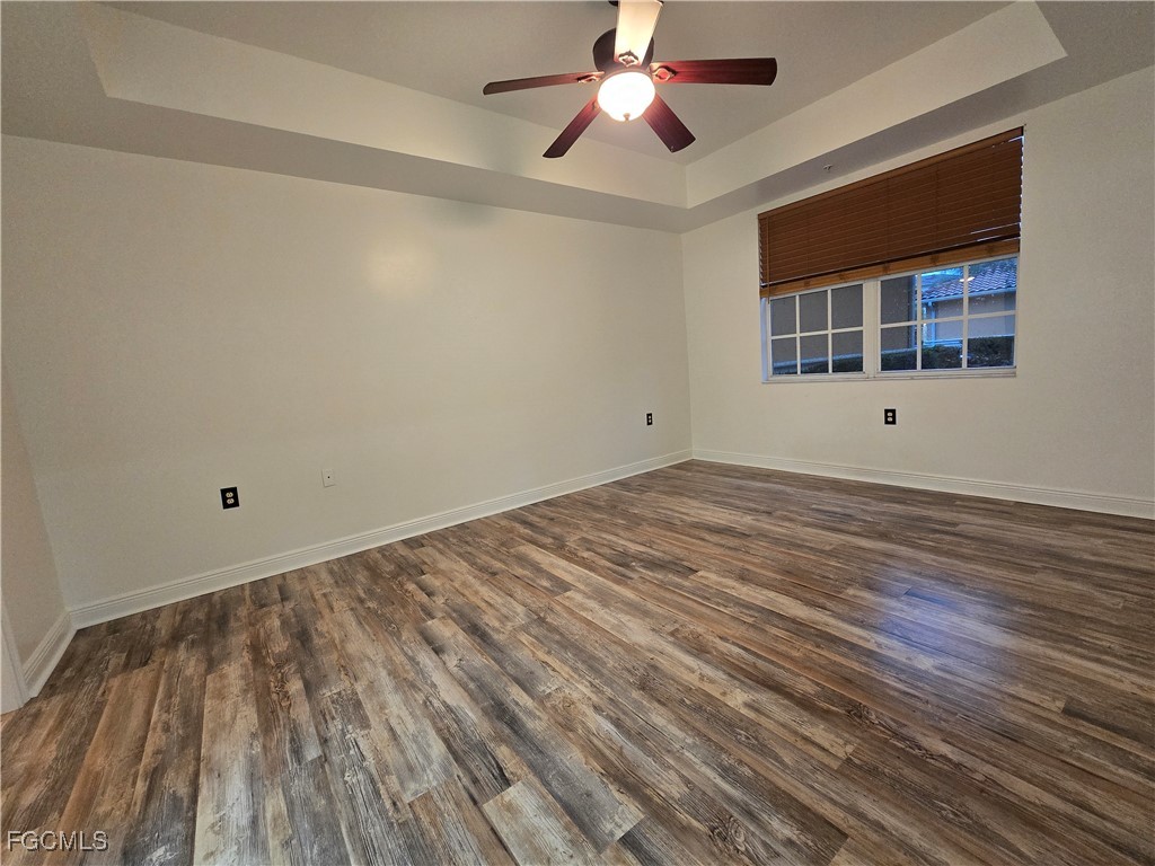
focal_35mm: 13
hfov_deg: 106.2
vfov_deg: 89.9
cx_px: 578
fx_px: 434
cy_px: 433
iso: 500
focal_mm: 2.2
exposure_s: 1/60
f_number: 2.2
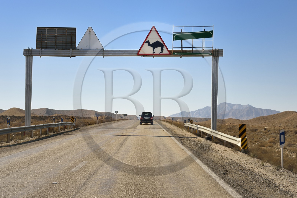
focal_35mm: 70
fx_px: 577
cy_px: 99
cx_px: 148
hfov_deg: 28.8
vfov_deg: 19.4
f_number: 10
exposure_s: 1/640
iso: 200
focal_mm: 70
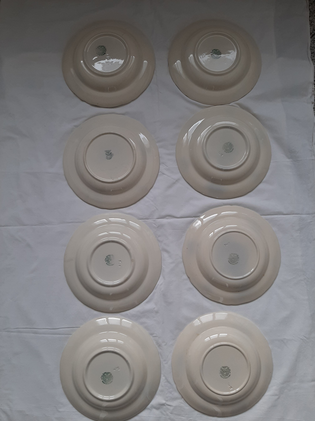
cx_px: 158
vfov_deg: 67.3
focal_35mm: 26
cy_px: 210
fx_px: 315
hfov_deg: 53.1
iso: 40
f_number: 1.7
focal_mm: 3.93
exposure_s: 1/114
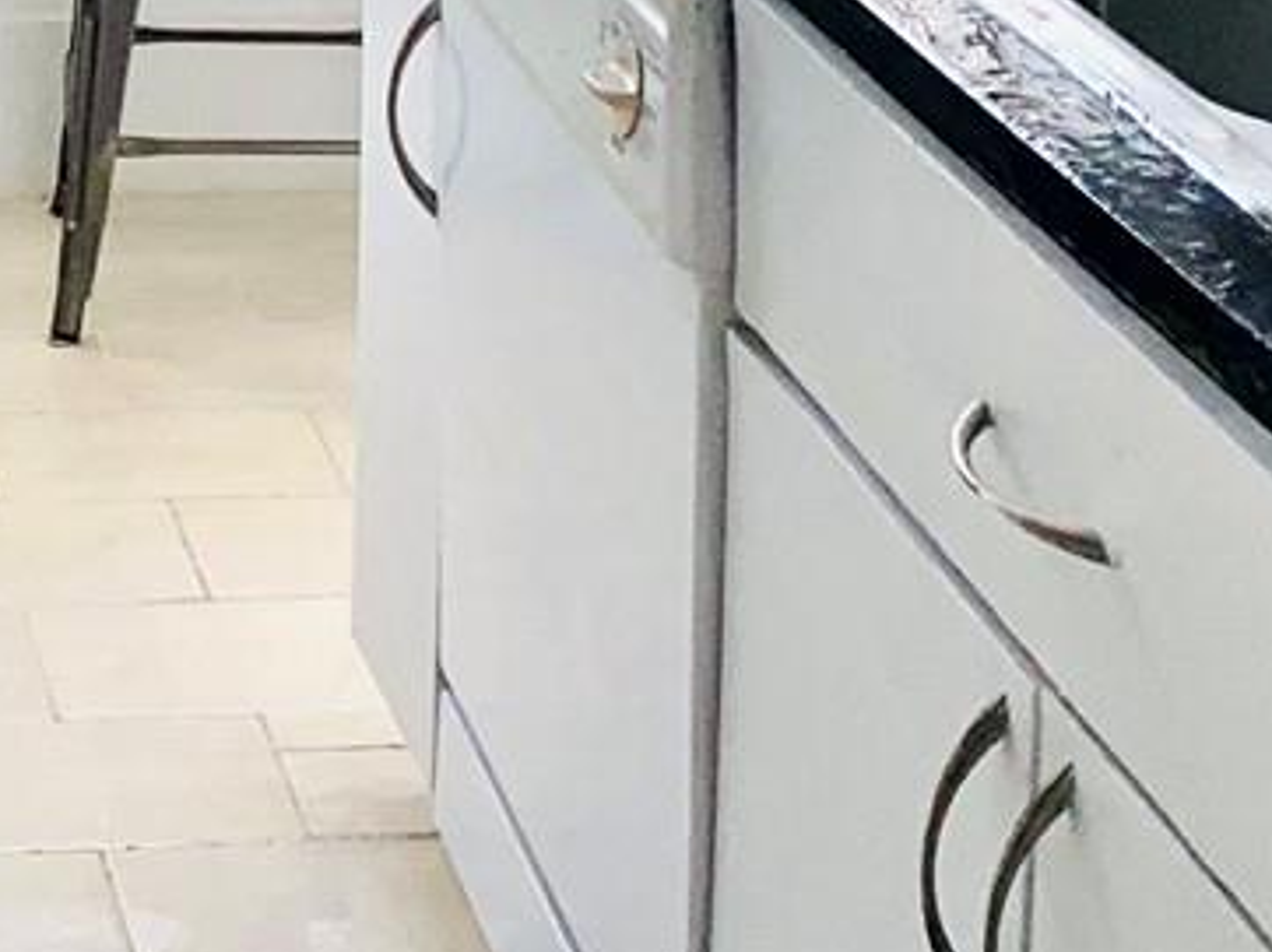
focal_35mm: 115
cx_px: -323
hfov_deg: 16.3
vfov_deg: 12.5
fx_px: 4223
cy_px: -232
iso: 32
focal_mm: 4.25
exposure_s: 1/275
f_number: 1.8
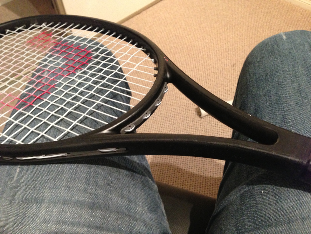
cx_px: 156
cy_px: 117
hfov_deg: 55.4
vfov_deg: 42.9
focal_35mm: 33
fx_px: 296
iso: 400
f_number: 2.4
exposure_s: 1/17
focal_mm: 4.13
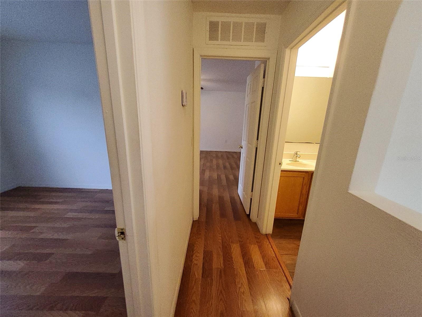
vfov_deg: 89.9
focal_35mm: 13
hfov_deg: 106.2
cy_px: 158
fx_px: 158
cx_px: 211
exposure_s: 1/60
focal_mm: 1.13
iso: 200
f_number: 2.2
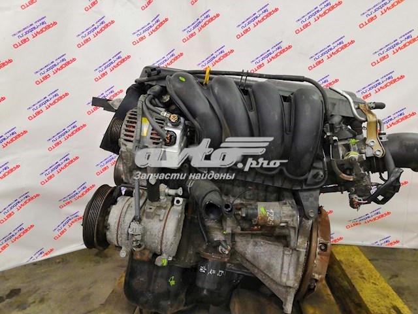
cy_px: 157
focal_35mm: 27
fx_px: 326
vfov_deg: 51.4
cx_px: 209
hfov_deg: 65.3
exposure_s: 1/33.3
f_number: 1.8
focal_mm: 3.95
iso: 320
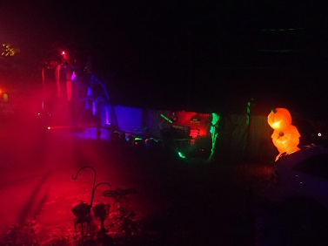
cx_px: 164
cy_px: 123
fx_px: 284
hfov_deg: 60.0
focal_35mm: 30
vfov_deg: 46.7
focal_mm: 5.5
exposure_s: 1/13
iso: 800
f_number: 2.3
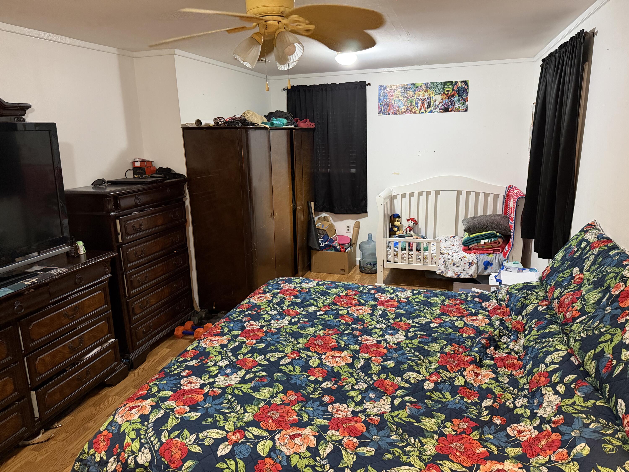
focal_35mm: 24
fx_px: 436
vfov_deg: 56.8
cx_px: 314
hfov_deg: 71.6
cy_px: 236
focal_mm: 6.76
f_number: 1.78
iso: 800
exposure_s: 1/40
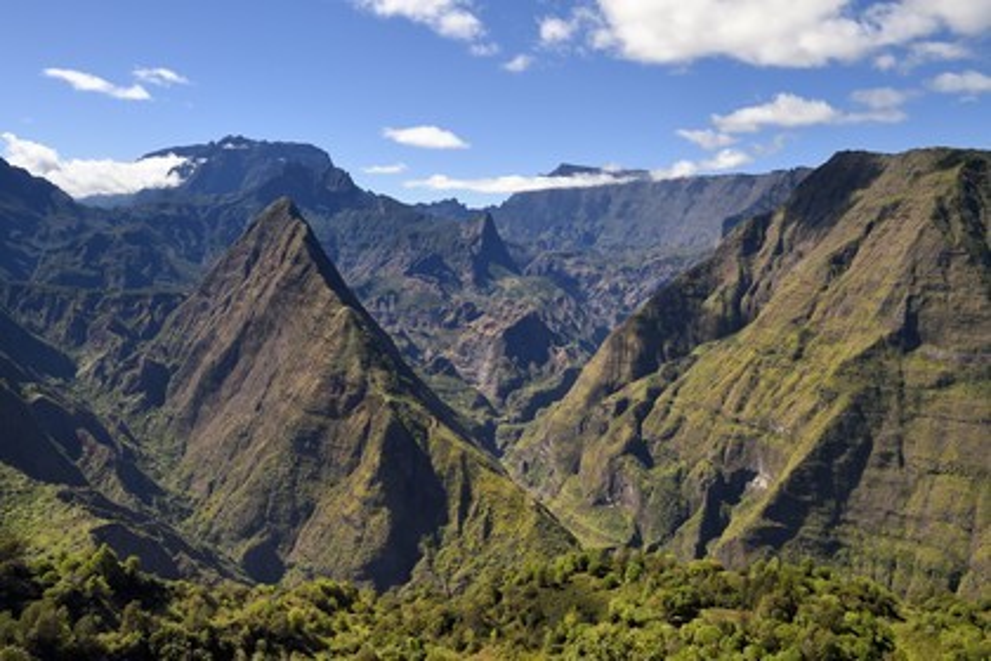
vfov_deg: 43.6
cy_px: 330
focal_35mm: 30
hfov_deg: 61.9
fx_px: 826
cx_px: 496
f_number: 13
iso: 200
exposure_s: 1/250
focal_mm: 30
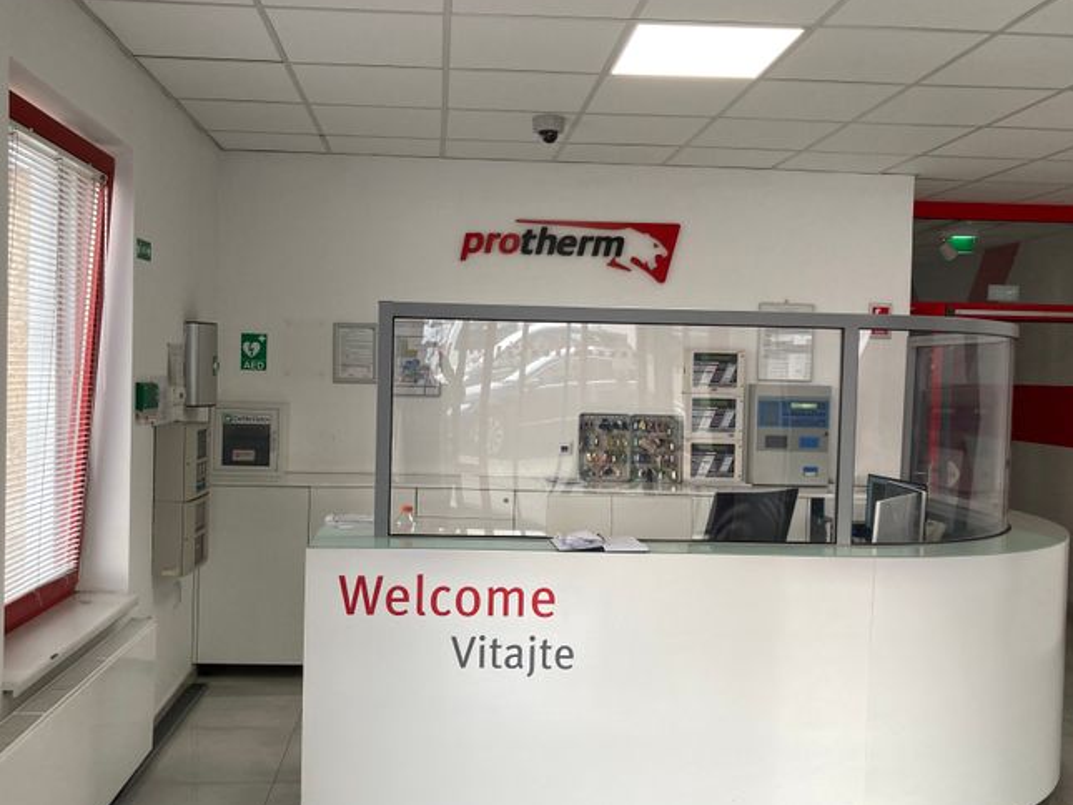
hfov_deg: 55.2
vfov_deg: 42.9
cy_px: 424
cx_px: 472
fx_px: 1023
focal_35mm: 33
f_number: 1.8
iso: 64
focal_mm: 3.99
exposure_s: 1/100
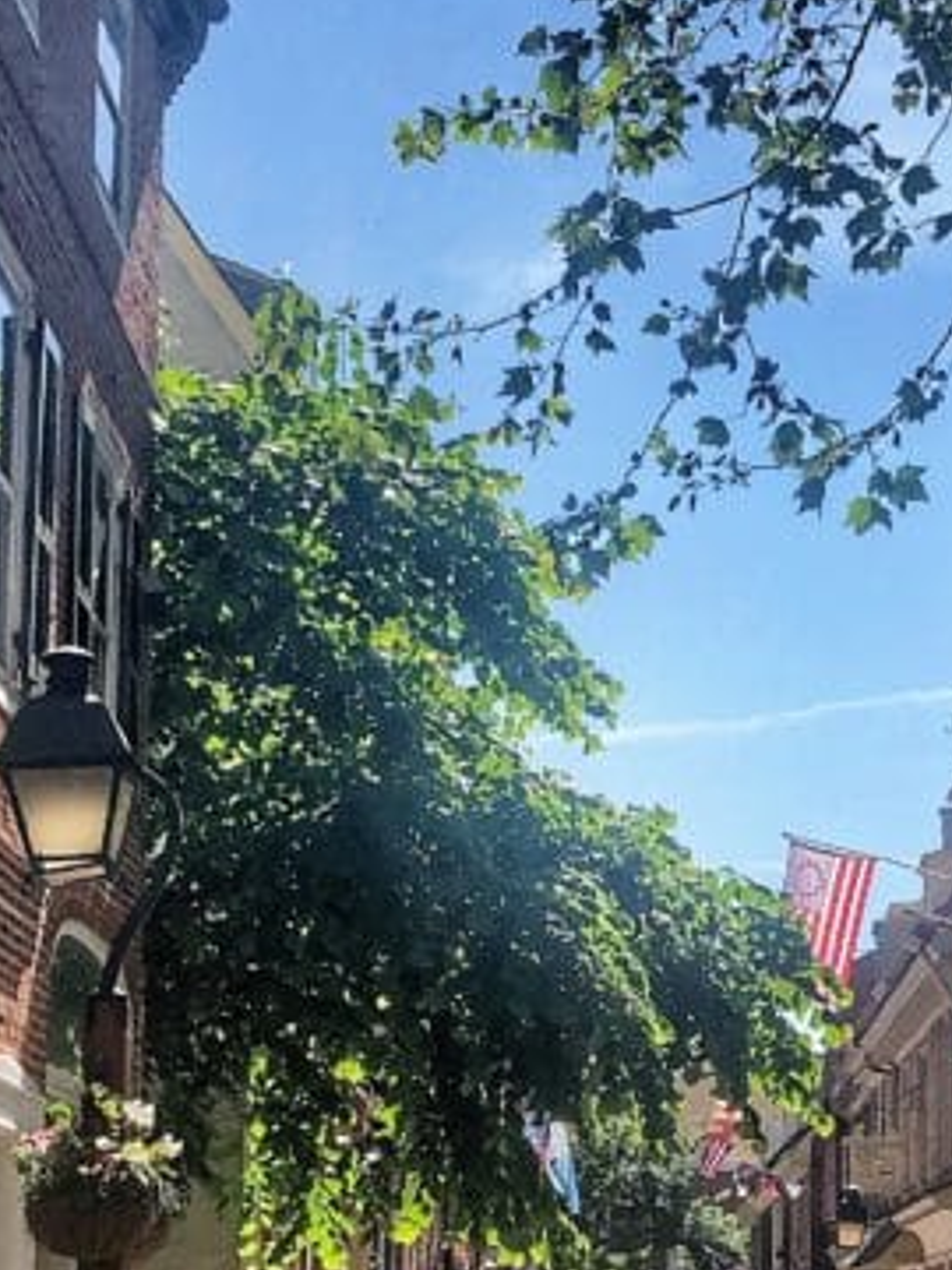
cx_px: 582
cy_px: 1011
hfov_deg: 17.8
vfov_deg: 23.2
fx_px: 3044
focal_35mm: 83
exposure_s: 1/1156
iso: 20
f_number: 1.8
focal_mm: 3.99
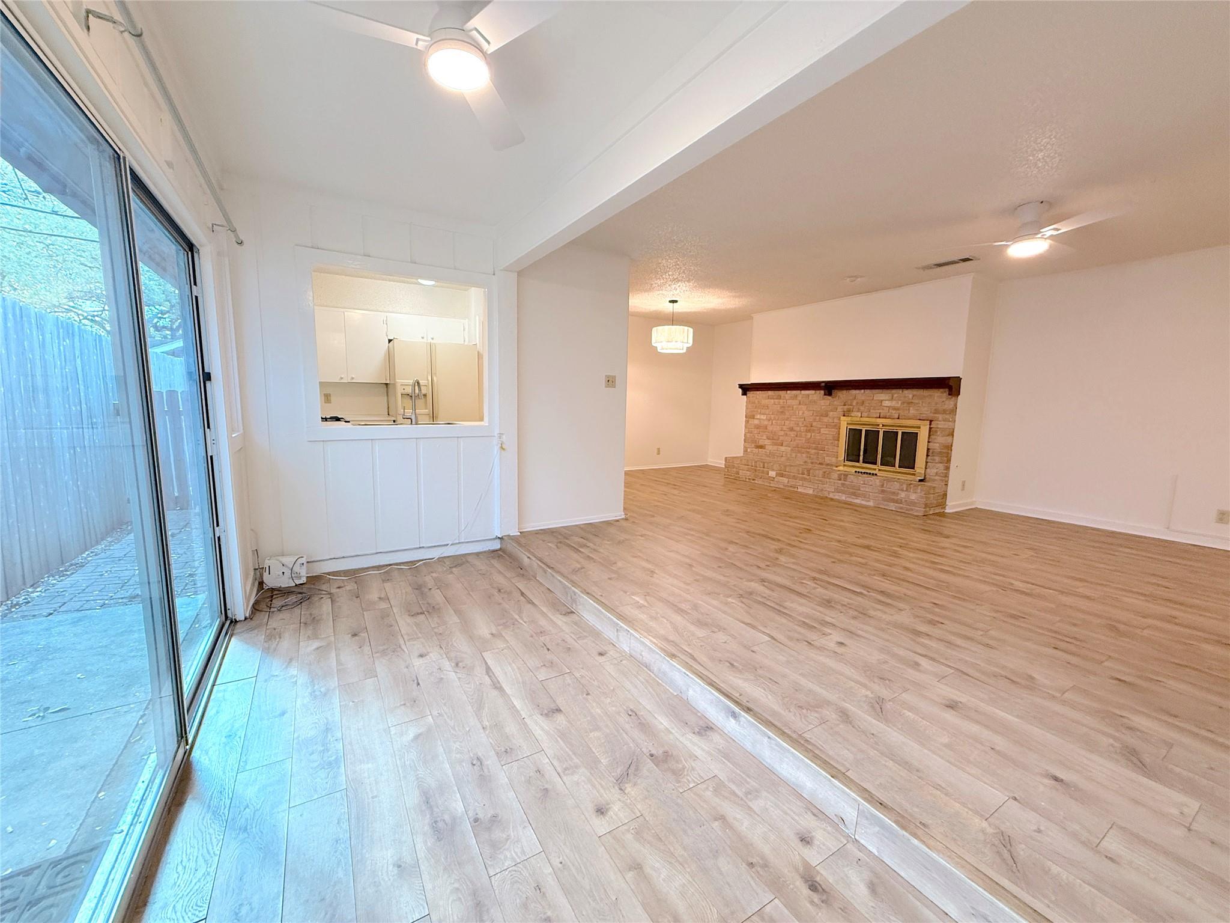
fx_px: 497
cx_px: 615
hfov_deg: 102.1
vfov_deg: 85.7
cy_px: 462
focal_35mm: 14
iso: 320
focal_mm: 2.22
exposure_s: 1/120
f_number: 2.2
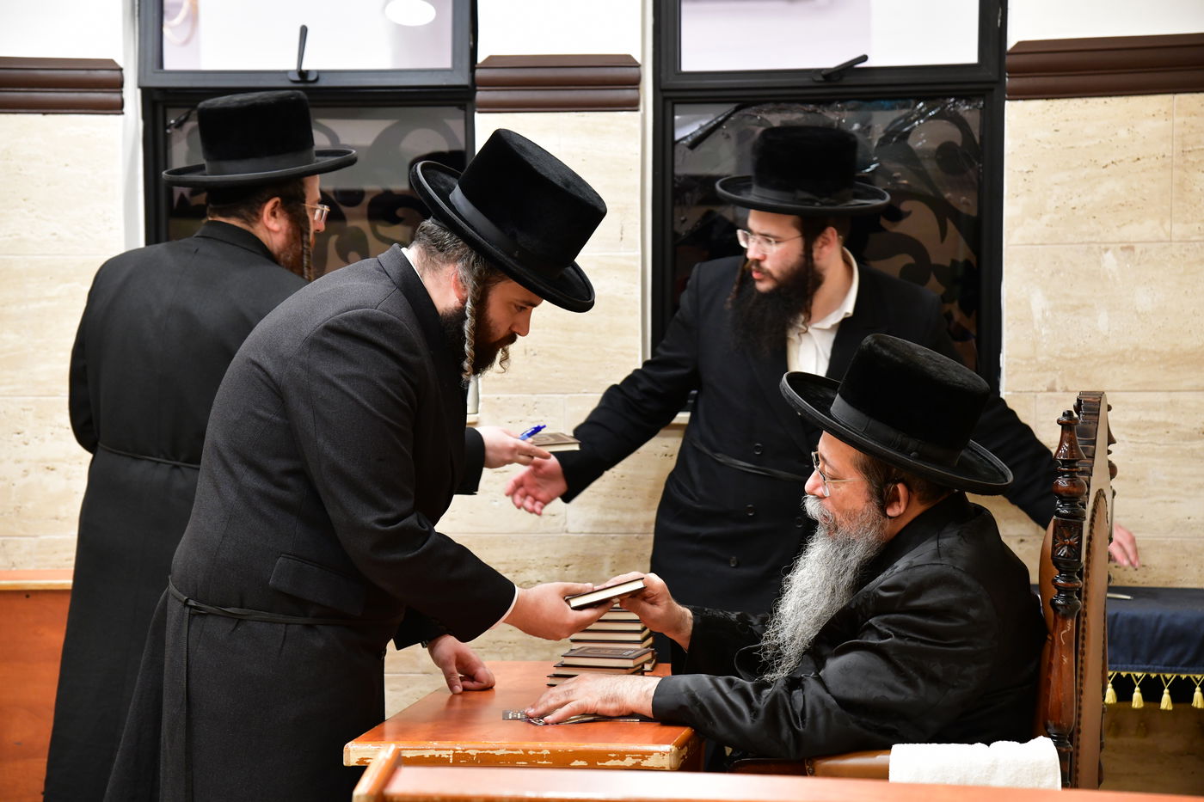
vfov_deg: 14.9
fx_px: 3076
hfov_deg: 22.1
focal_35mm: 92
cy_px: 401
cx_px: 602
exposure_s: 1/100
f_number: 5.6
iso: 2500
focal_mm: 92
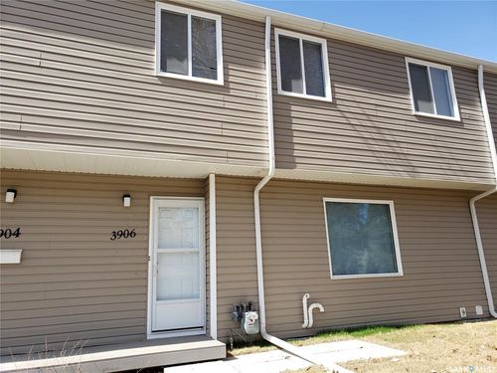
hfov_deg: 67.3
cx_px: 248
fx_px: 373
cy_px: 186
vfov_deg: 53.1
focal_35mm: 26
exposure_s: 1/594
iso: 50
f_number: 2.4
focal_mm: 4.3
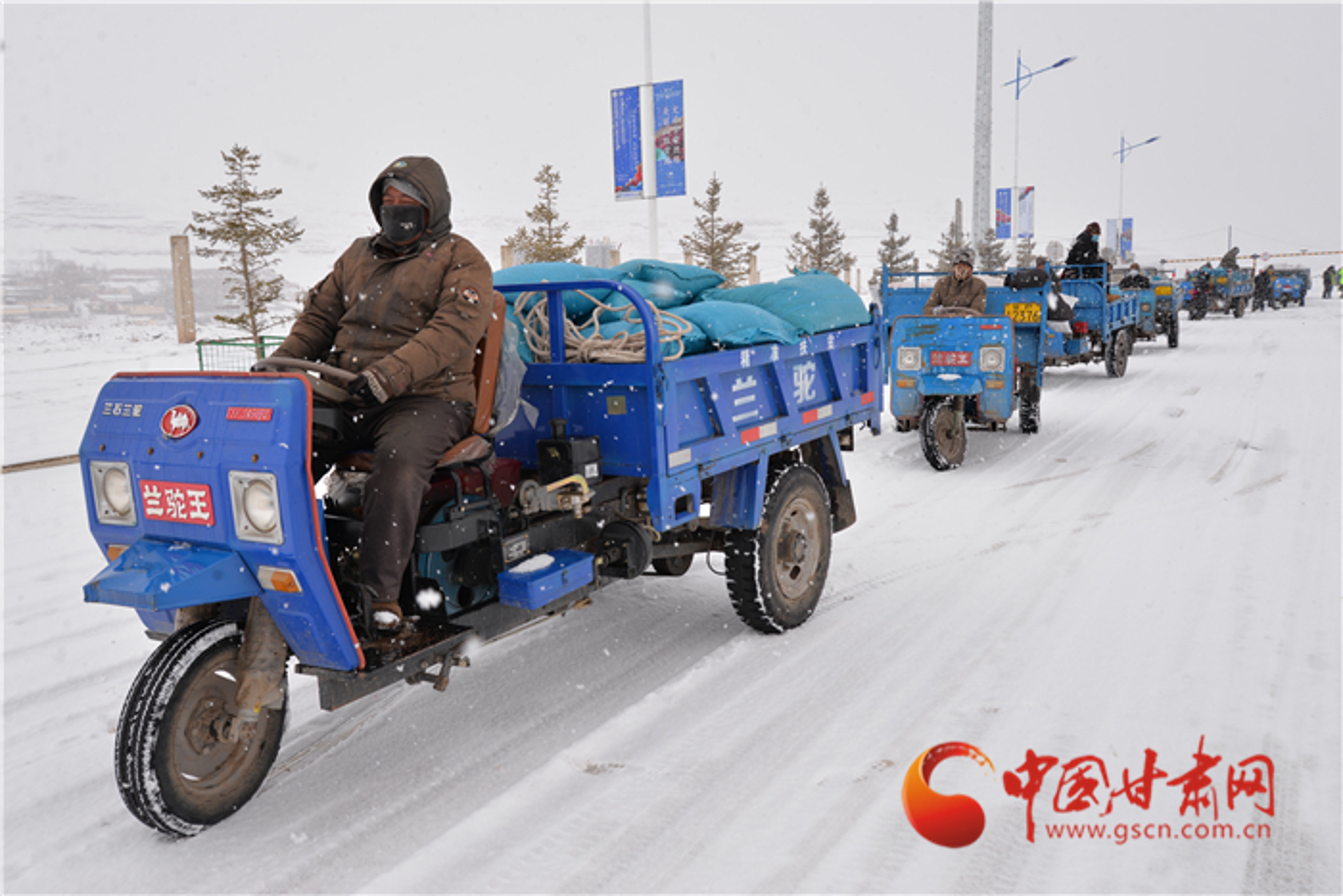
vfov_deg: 41.1
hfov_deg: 58.7
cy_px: 448
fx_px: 1194
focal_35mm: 32
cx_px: 672
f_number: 9
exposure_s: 1/320
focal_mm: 32
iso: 100
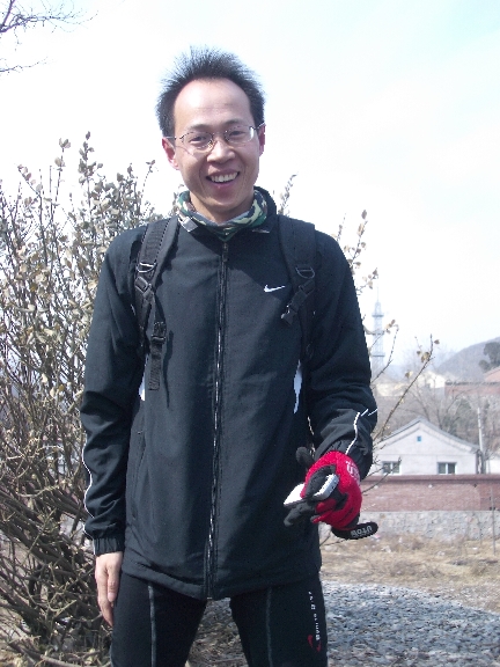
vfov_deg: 38.9
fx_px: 944
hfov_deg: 29.7
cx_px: 250
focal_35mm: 49
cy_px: 334
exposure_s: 1/400
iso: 50
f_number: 3.1
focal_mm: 8.2
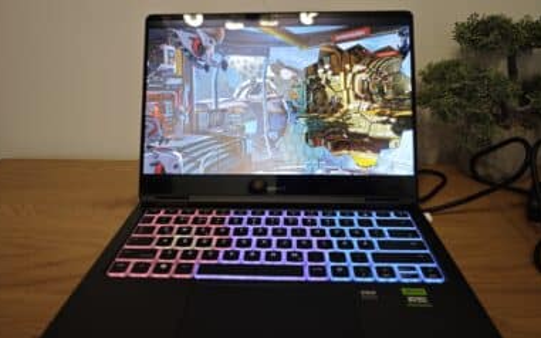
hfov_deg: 72.6
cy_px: 140
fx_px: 369
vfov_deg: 49.0
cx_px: 267
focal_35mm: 25
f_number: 1.63
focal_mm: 8.72
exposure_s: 1/50
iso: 100
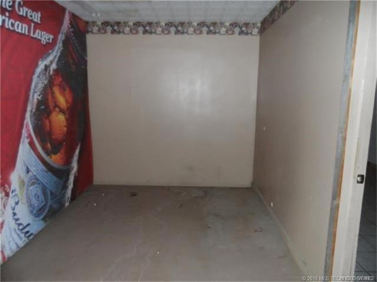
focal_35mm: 24
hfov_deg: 71.6
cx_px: 188
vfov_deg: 56.8
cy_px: 141
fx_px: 261
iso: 320
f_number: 3.2
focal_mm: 4
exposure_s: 1/30
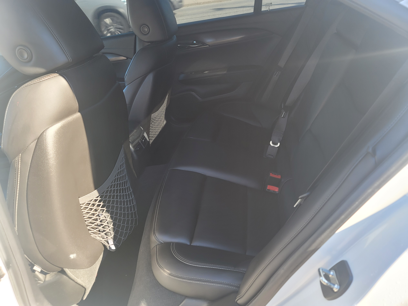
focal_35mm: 25
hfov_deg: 69.4
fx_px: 295
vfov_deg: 54.9
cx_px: 204
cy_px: 153
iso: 32
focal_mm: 7
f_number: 1.8
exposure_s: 1/120
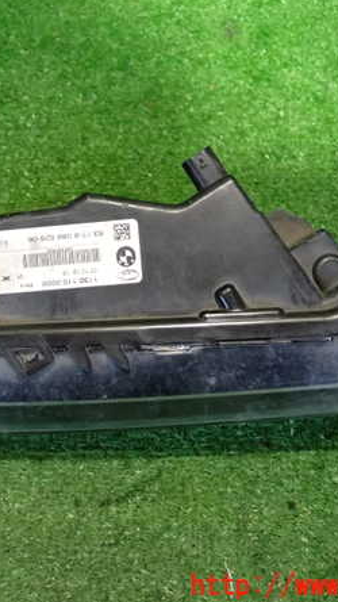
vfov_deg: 43.7
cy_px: 299
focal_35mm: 47
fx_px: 750
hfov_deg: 25.2
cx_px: 91
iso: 1250
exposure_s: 1/40
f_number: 2.4
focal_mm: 5.79
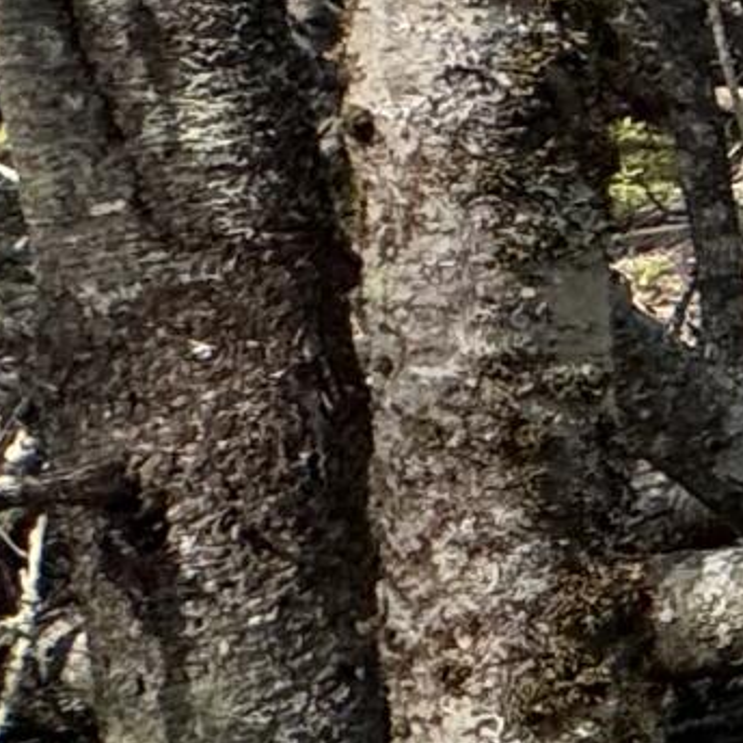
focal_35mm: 108
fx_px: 2623
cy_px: -67
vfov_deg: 15.7
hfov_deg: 9.9
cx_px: 2484
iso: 40
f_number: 2.2
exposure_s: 1/433
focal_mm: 2.22
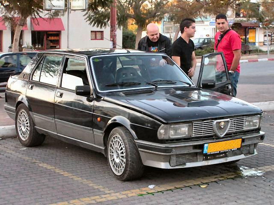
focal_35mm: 76
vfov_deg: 19.4
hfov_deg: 25.7
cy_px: 102
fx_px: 602
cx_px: 137
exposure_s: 1/80
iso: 125
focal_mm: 12.7
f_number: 3.2
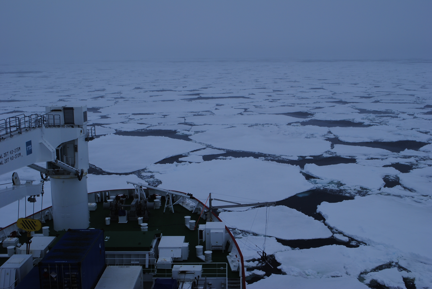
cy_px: 144
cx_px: 216
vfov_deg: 29.9
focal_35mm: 45
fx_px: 541
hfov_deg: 43.6
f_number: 8
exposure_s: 1/80
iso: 100
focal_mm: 30
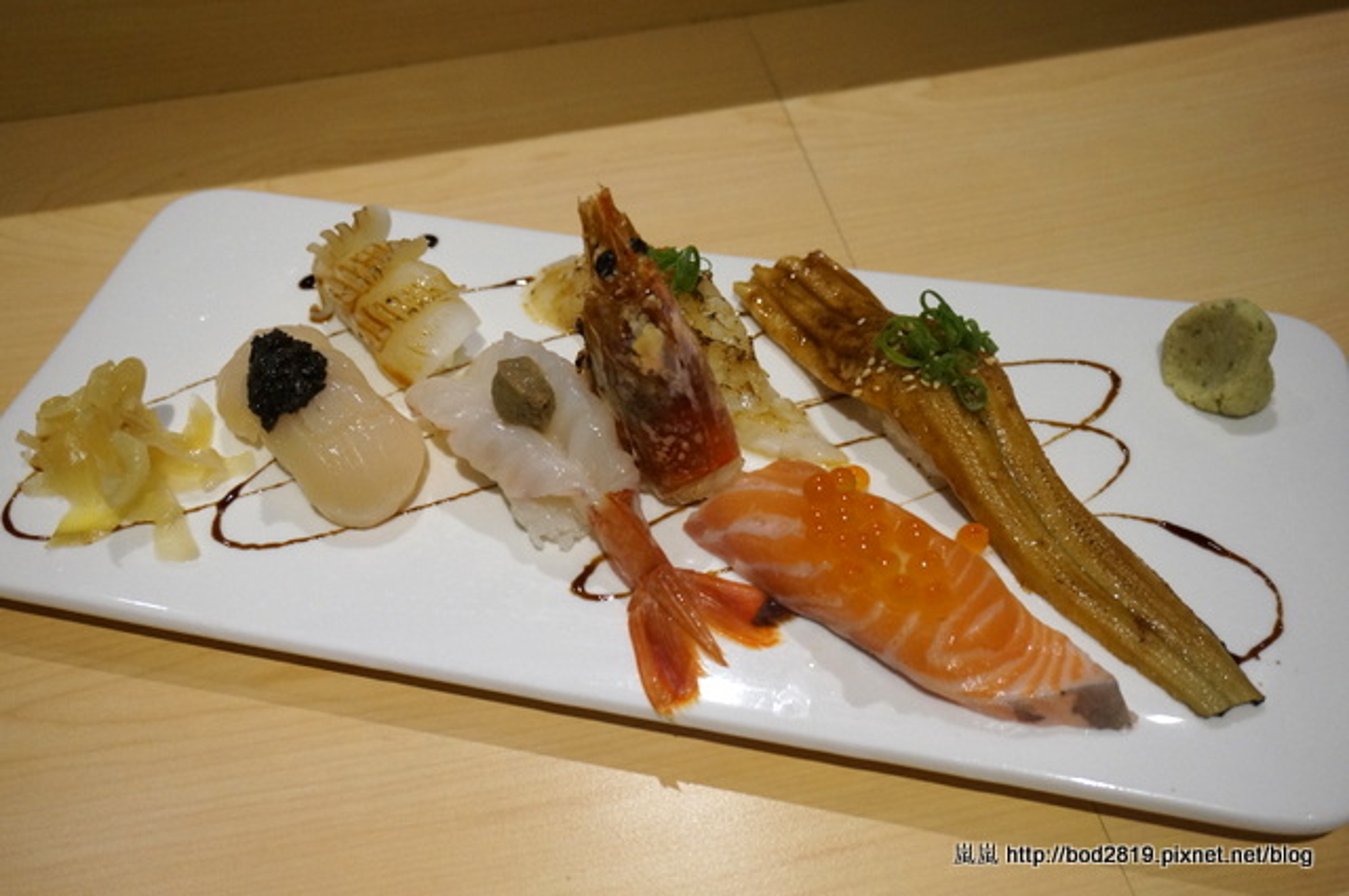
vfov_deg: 34.1
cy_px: 448
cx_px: 674
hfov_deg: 49.6
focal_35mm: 39
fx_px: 1460
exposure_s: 1/60
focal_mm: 26
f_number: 4.5
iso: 1600
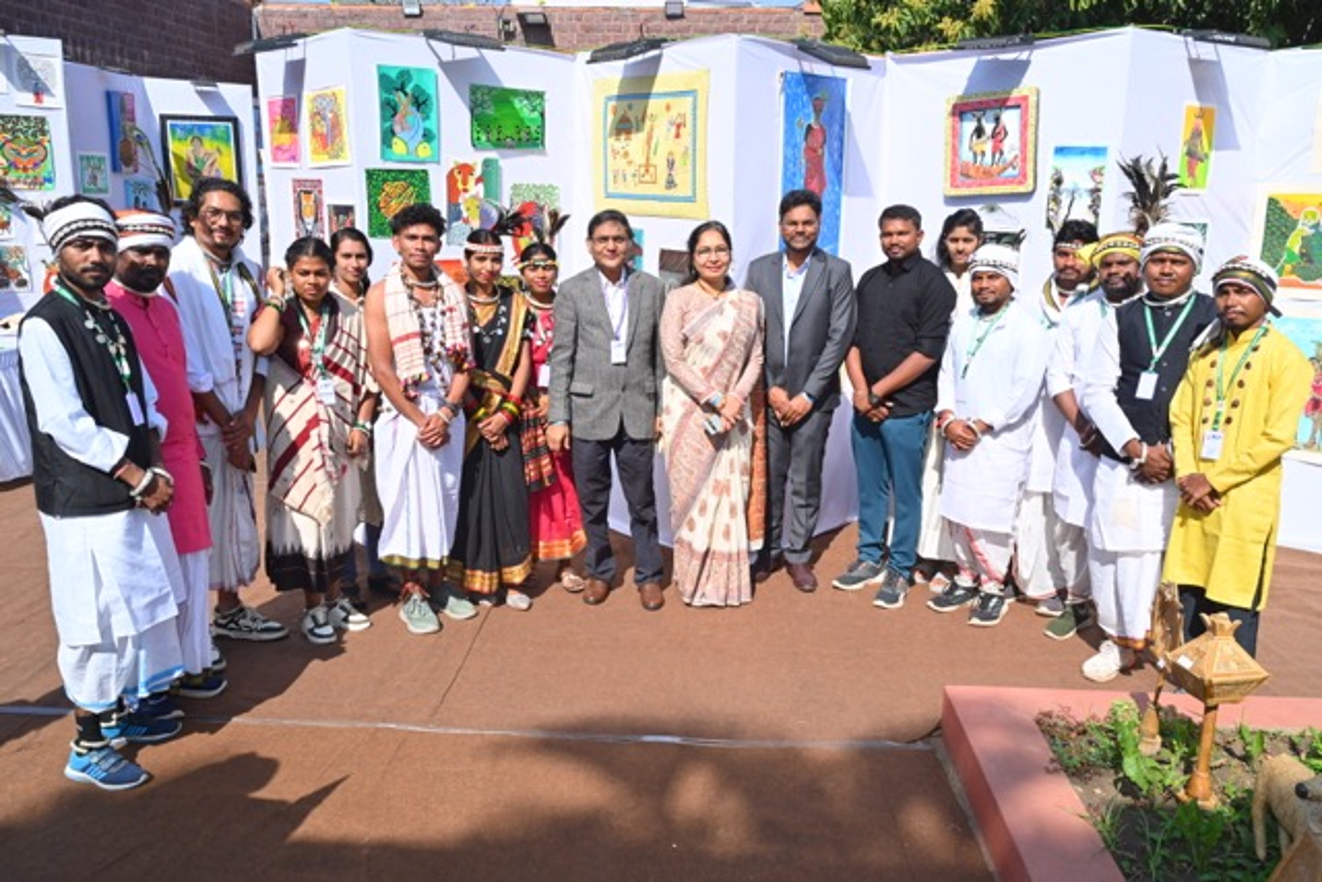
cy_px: 441
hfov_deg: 63.6
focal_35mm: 29
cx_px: 661
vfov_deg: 45.0
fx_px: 1065
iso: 250
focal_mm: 29
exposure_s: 1/200
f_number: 14
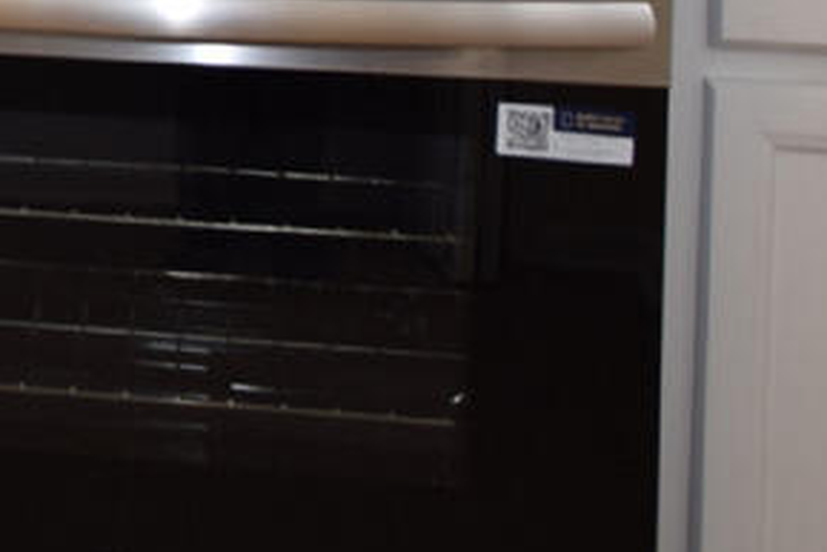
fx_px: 3057
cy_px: -380
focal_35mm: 133
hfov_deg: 13.4
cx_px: -781
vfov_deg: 9.9
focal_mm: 20
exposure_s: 1/80
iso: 400
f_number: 4.5
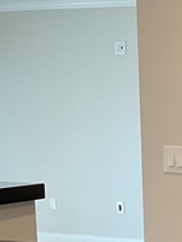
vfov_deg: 15.6
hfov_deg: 11.8
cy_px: 297
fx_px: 848
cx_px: 266
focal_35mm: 121
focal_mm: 3
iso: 40
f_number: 1.8
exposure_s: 1/60
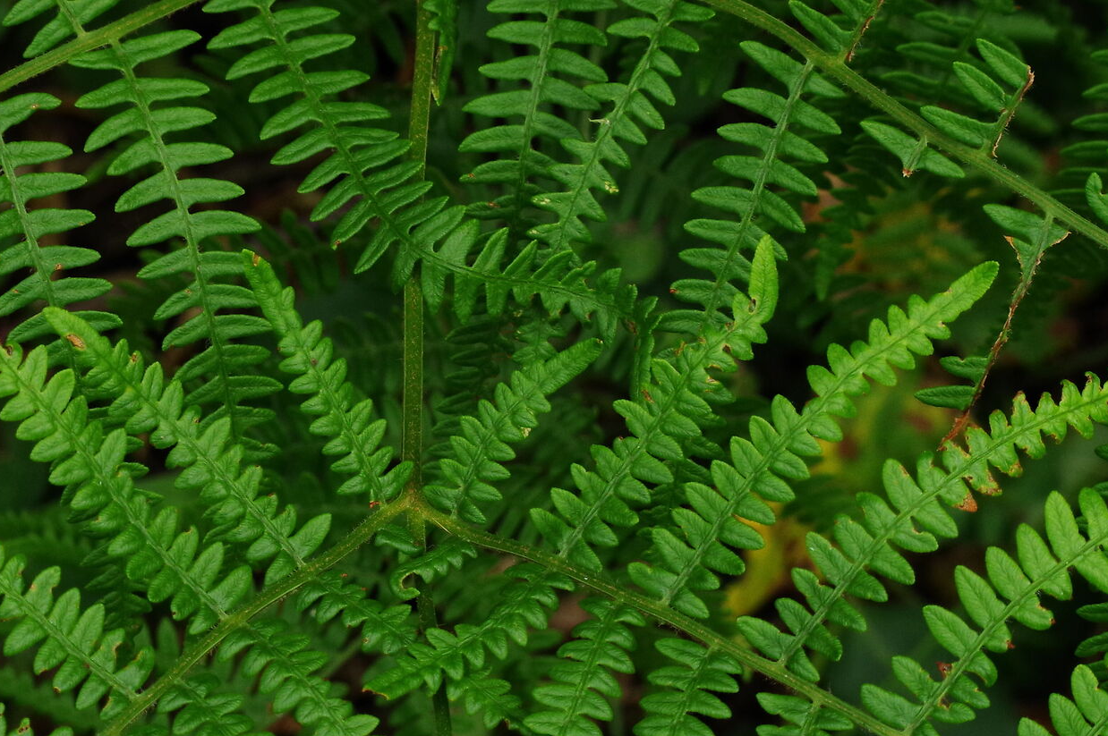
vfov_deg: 5.4
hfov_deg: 8.0
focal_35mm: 256
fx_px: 7872
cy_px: 427
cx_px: 433
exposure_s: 1/125
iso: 800
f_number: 16
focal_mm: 88
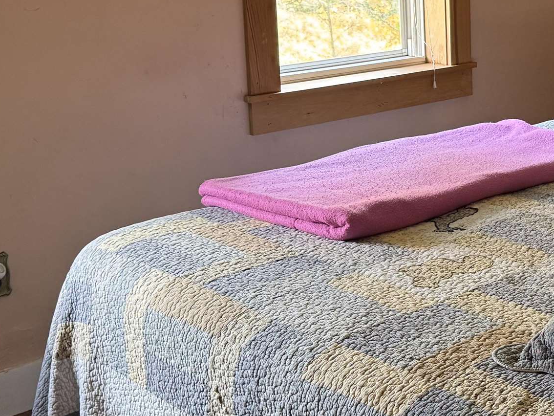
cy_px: 136
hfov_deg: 28.6
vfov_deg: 22.5
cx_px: 501
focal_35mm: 65
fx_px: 1040
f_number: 1.78
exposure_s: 1/60
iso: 200
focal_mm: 6.76
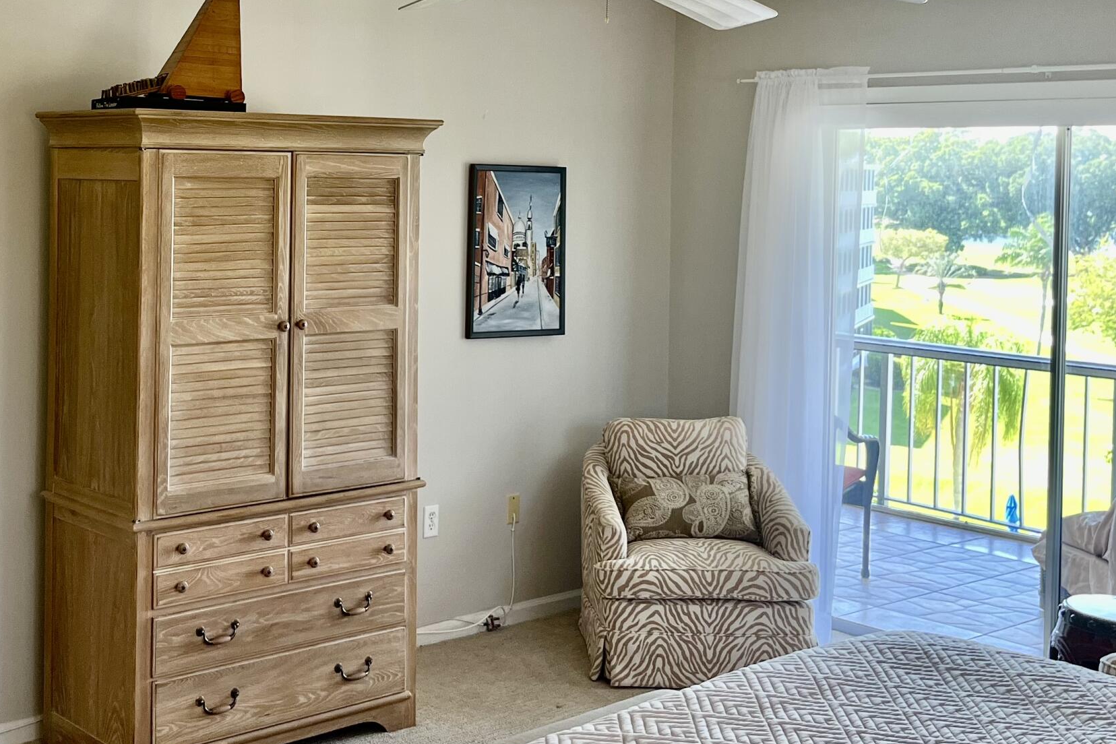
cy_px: 183
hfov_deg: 39.4
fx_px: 1519
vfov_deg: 27.1
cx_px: 297
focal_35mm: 49
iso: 80
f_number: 1.6
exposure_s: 1/60
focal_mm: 5.1
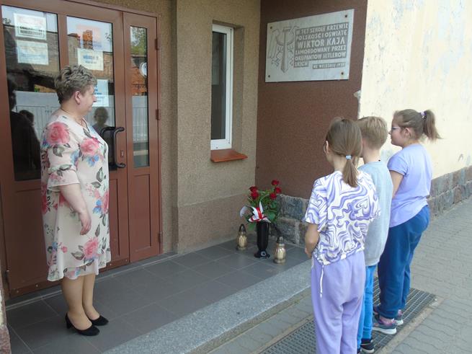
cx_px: 236
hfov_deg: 69.4
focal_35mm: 25
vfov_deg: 54.9
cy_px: 177
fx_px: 341
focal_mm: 4.4
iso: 80
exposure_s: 1/160
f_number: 3.4
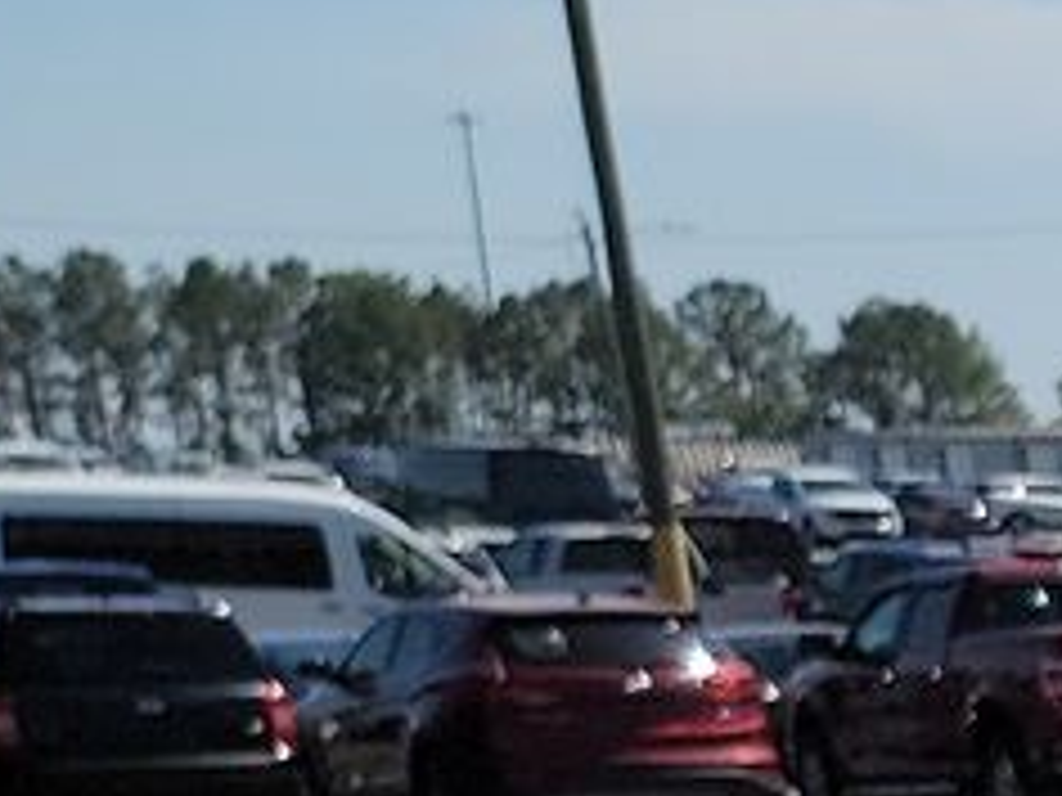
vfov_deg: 8.4
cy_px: 1889
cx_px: 3537
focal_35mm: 163
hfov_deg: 8.9
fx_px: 5001
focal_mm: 6.7
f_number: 1.8
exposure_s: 1/1282
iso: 50
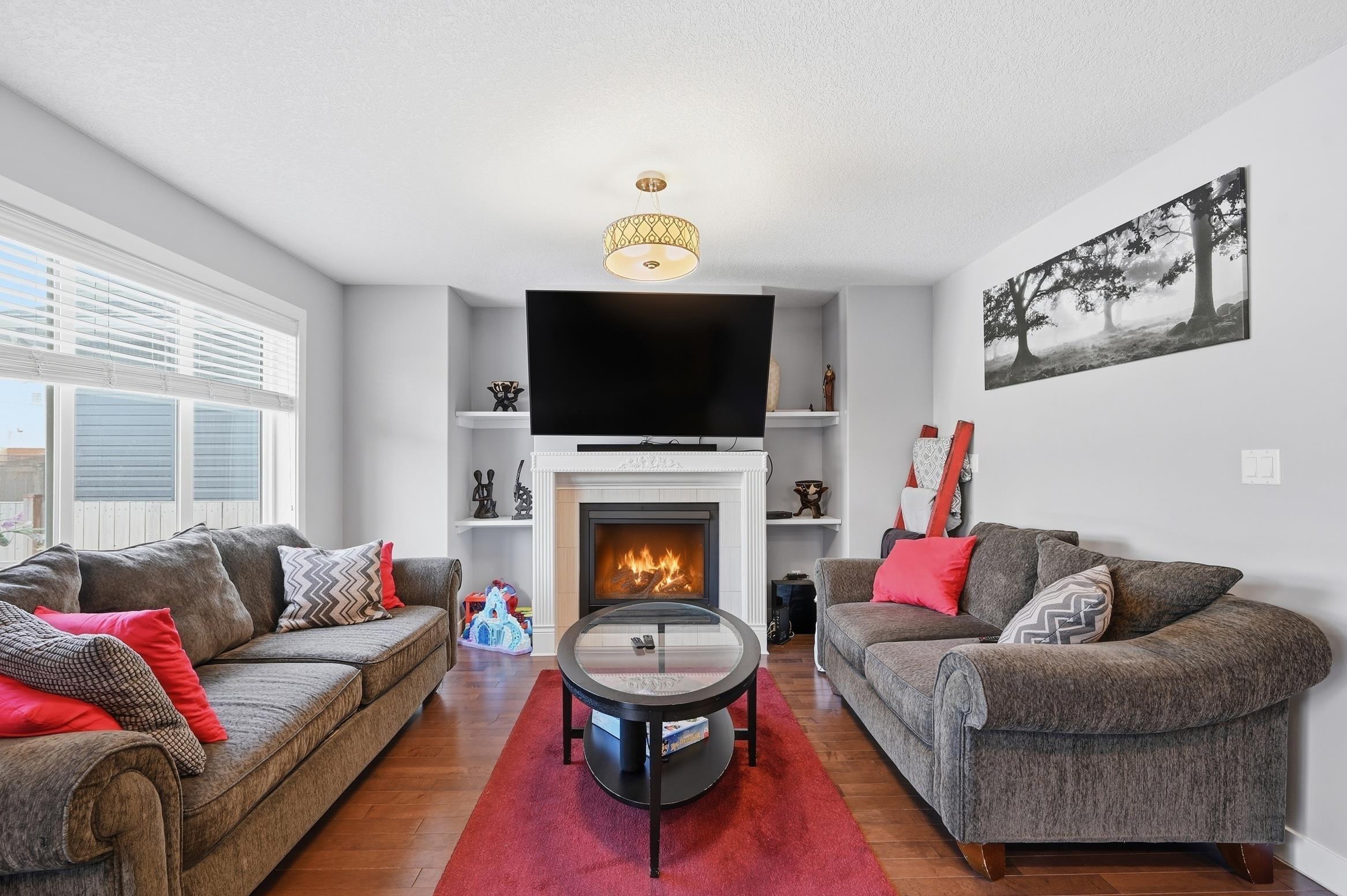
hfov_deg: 100.4
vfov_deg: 77.2
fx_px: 561
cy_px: 460
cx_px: 657
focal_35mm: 15
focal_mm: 14
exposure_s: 1/8
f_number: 8
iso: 100
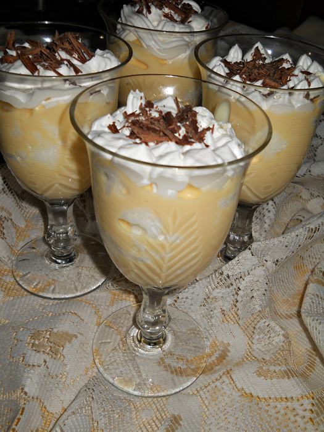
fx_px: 512
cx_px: 162
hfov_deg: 35.1
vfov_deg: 45.8
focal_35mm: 41
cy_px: 216
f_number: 5.5
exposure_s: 1/30
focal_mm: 6.72
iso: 80
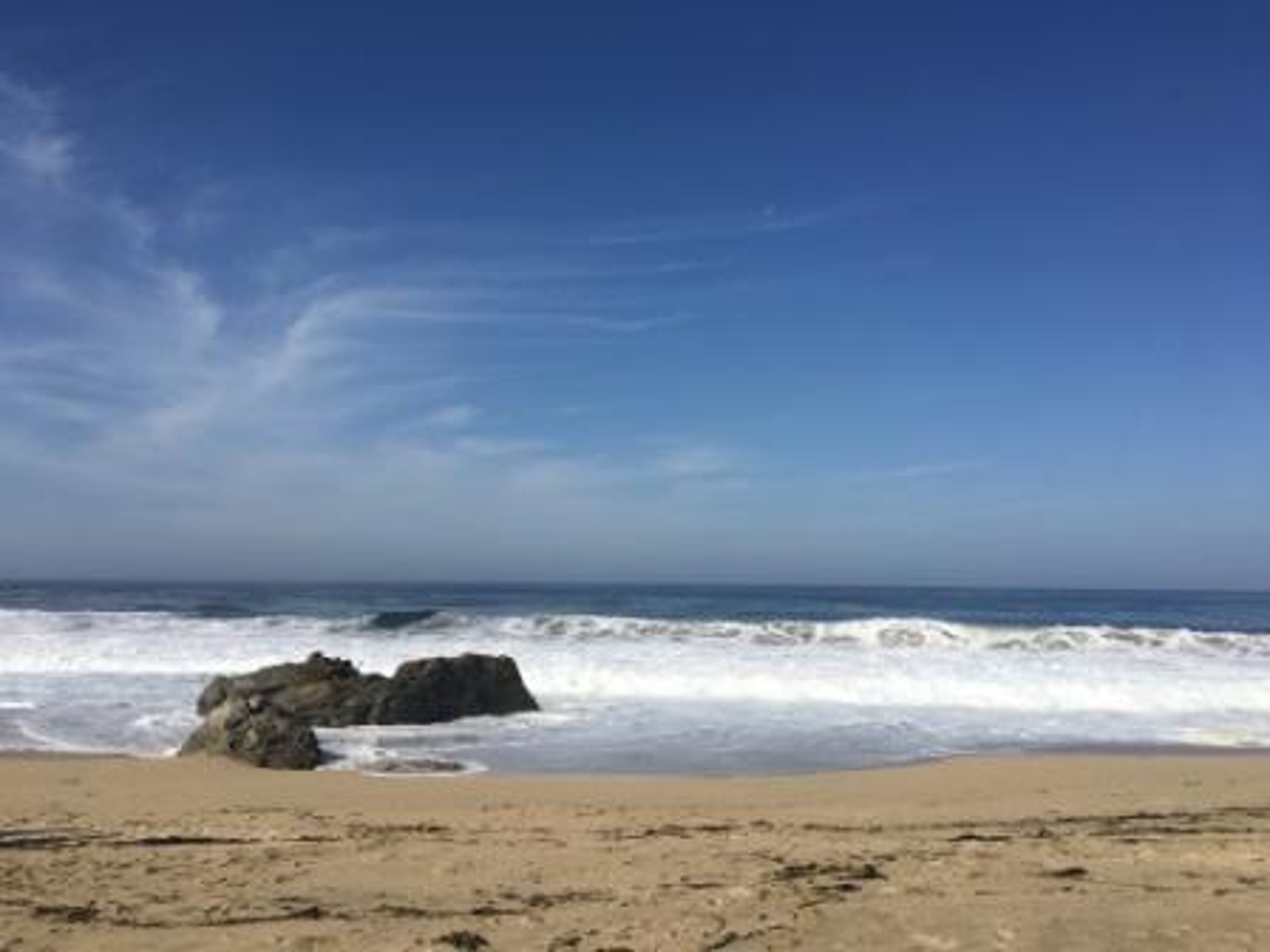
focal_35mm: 29
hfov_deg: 61.7
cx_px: 635
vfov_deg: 48.2
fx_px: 1064
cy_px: 476
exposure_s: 1/3344
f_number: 2.2
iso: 25
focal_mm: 4.15
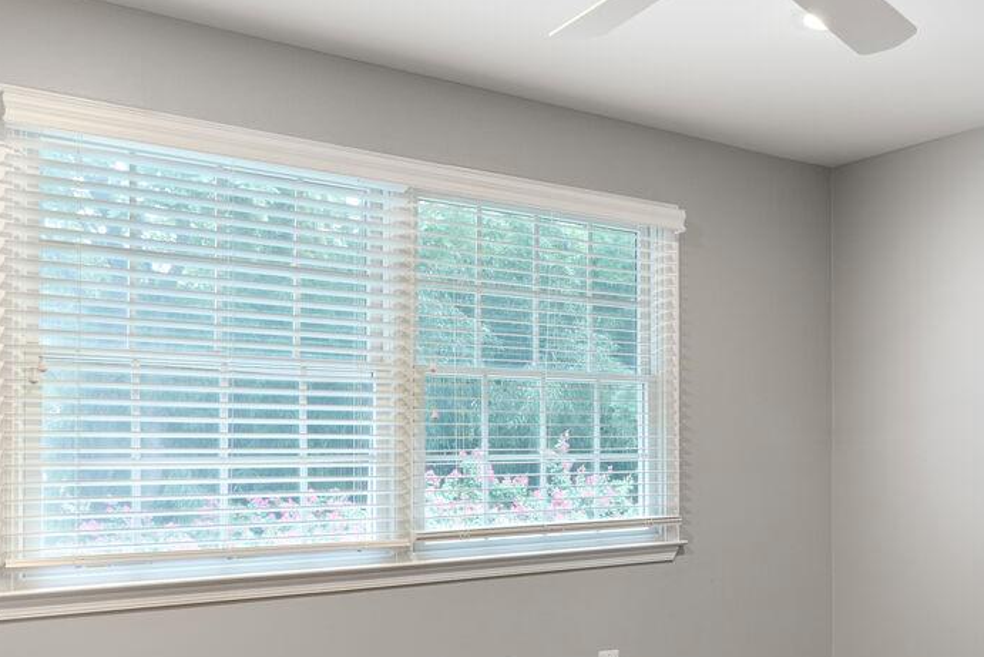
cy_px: 428
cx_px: 768
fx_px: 1093
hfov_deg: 46.3
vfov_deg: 33.2
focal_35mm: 40
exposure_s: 1/5
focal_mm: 16
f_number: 8
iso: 200
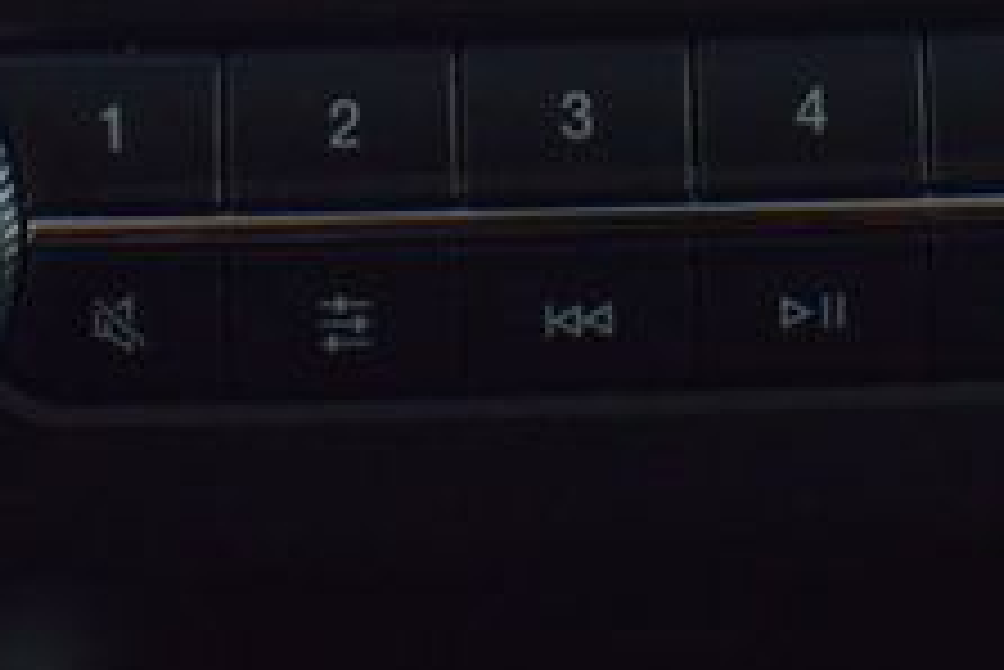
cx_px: 756
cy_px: -571
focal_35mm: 124
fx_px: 3460
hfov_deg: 16.4
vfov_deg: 10.4
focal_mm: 18
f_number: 8
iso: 400
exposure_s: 1/60
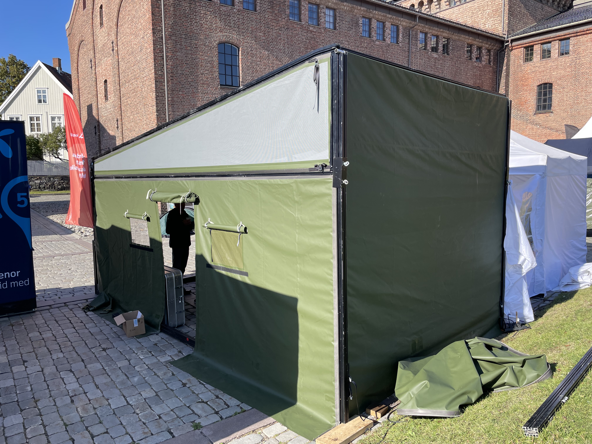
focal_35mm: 26
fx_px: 445
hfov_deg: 67.3
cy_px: 222
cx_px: 296
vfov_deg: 53.1
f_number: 1.6
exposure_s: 1/1531
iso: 32
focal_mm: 4.2
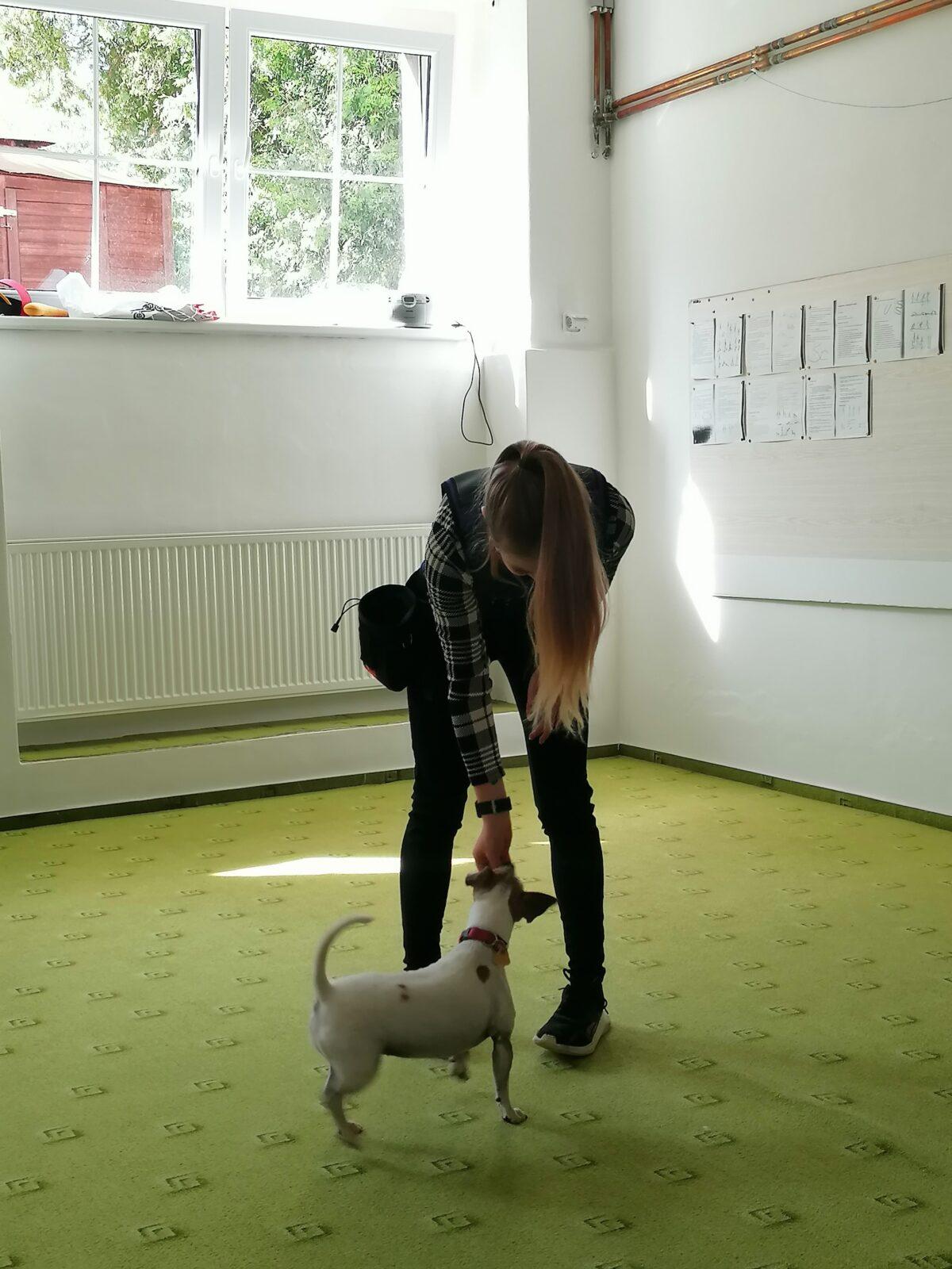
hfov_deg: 30.3
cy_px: 634
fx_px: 1760
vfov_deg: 39.7
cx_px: 476
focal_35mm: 48
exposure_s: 1/50
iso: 64
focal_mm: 4.75
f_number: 1.8
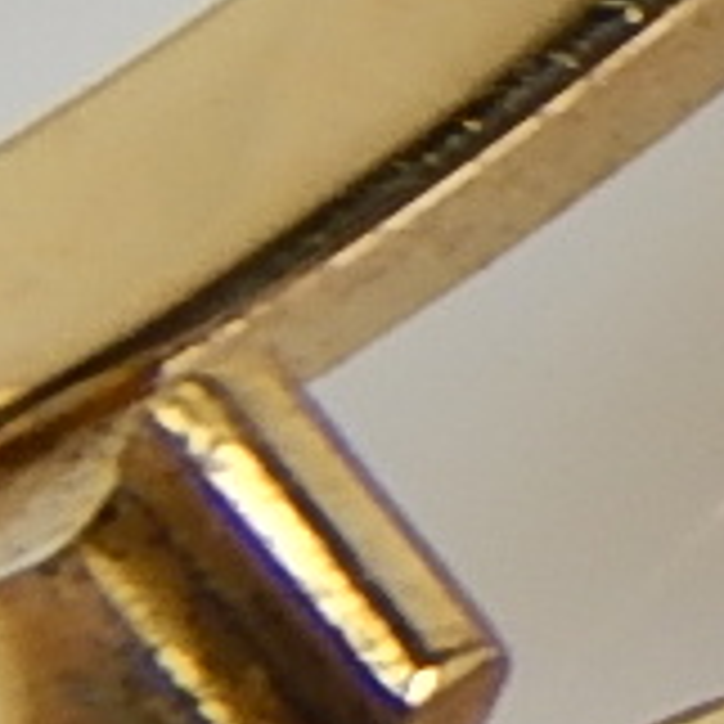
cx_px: 3323
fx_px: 37908
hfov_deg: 1.1
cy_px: -1052
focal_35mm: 1602
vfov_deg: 1.1
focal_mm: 32.8
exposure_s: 1/30
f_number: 5.3
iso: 125
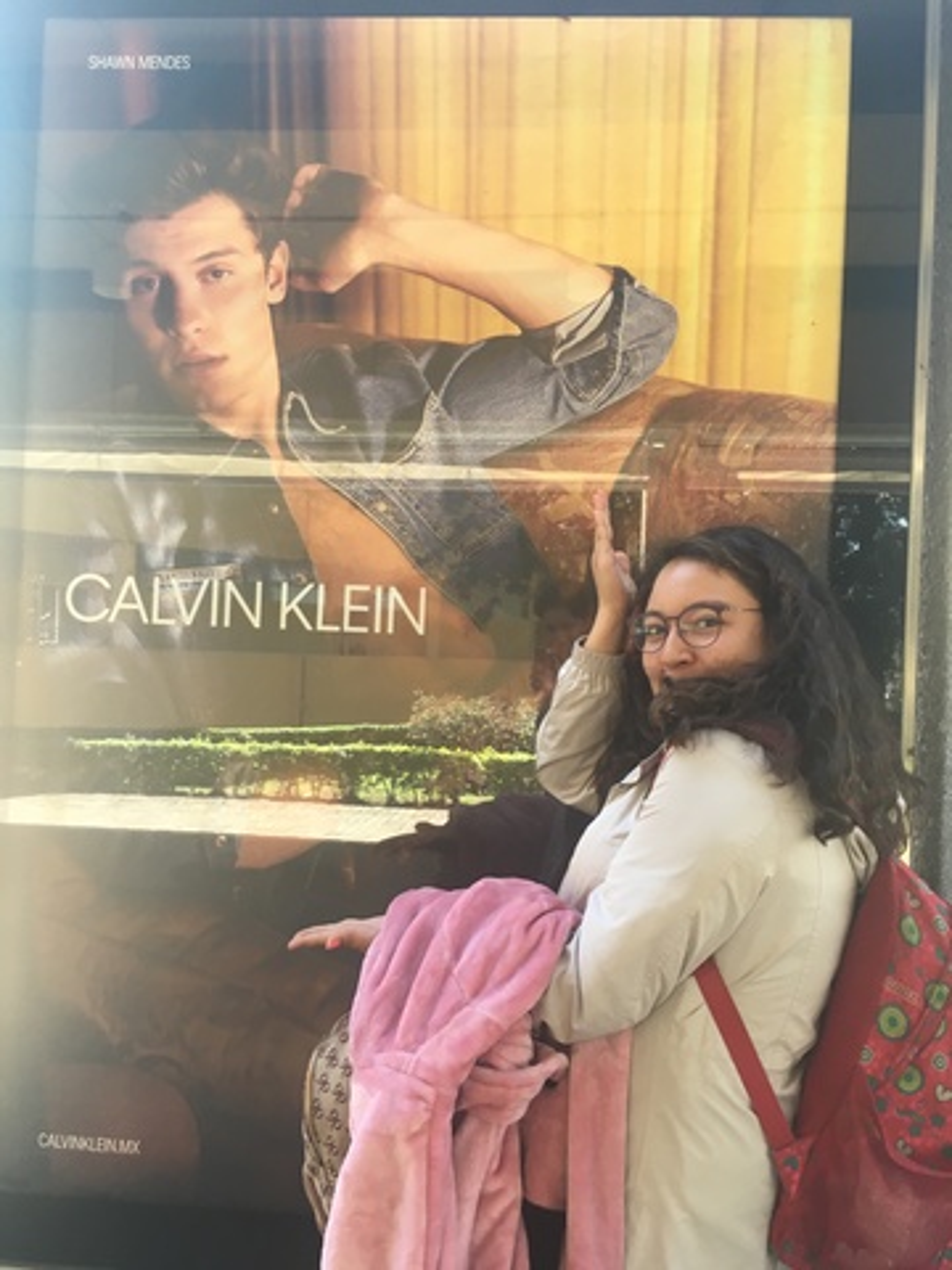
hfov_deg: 48.2
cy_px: 635
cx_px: 476
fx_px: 1063
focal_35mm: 29
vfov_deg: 61.7
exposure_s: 1/40
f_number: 2.2
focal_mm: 4.15
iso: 25
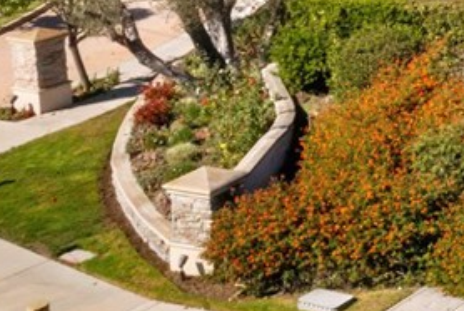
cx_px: 778
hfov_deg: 17.1
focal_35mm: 103
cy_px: -181
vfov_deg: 12.5
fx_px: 1329
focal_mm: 10.26
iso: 100
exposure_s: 1/200
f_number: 11
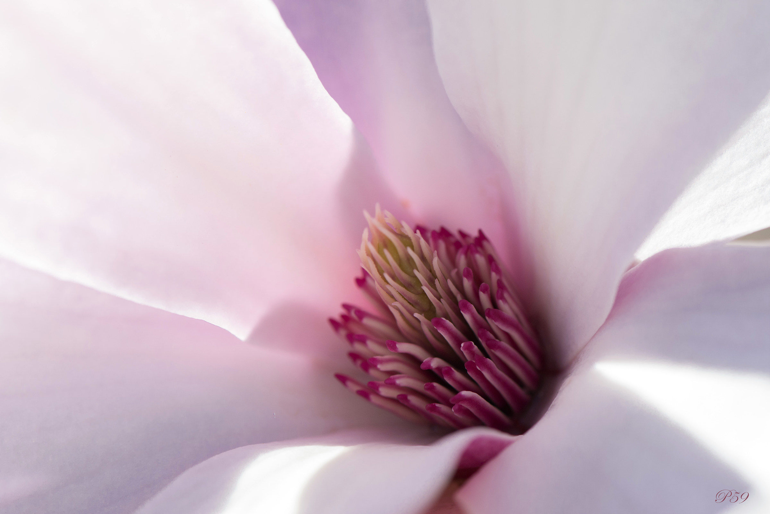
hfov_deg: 13.0
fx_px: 3368
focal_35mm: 158
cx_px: 385
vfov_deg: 8.7
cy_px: 257
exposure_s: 1/800
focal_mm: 105
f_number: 7.1
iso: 400
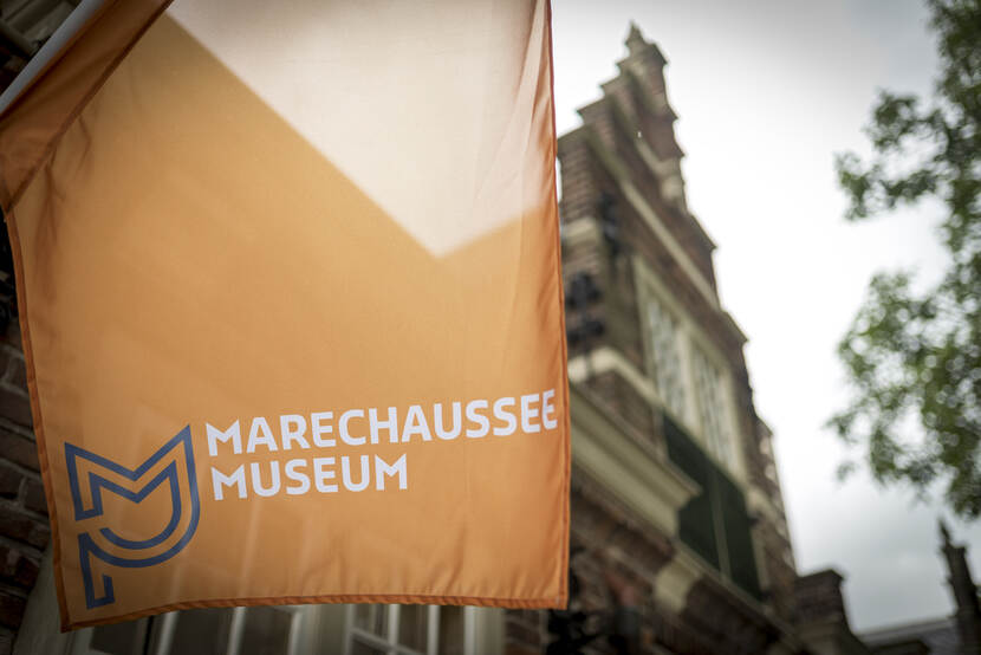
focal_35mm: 35
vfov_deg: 37.9
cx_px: 490
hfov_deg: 54.4
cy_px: 328
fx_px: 954
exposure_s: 1/500
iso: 50
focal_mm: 35
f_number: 1.4
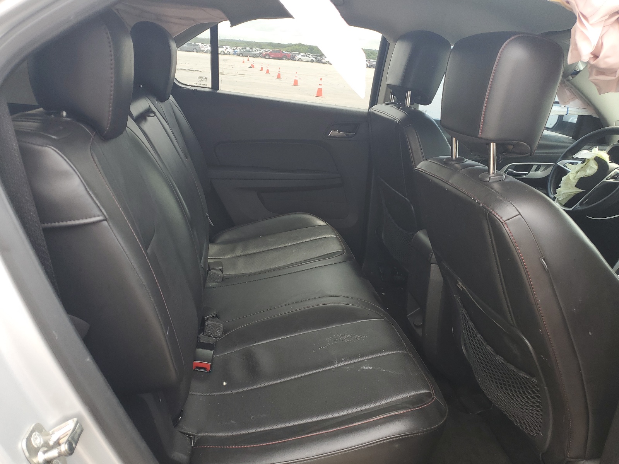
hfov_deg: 67.3
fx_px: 465
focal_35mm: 26
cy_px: 232
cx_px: 310
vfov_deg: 53.1
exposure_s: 1/286
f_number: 1.5
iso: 50
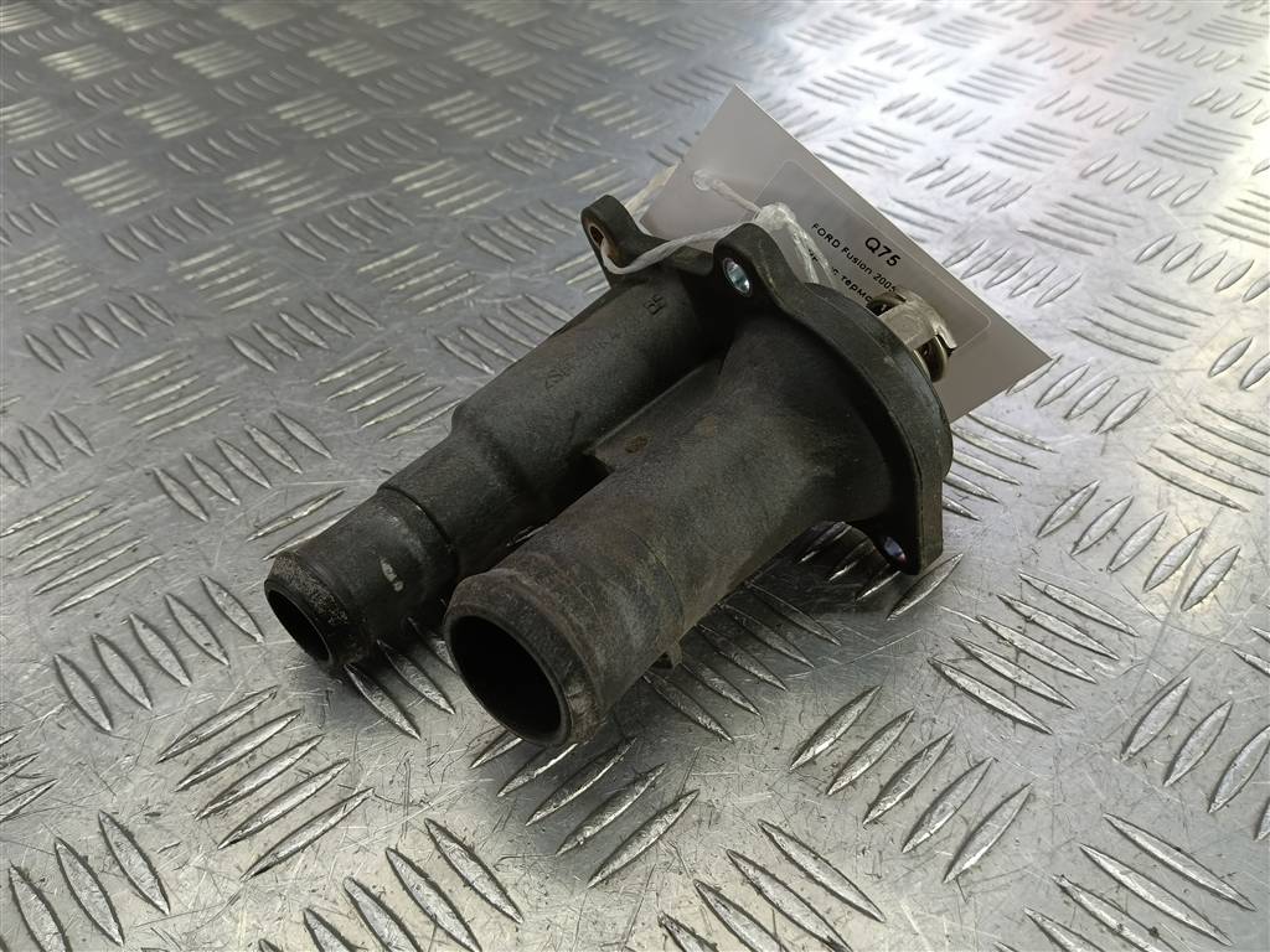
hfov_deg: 65.3
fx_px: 991
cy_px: 476
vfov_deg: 51.4
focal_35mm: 27
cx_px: 635
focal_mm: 4.11
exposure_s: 1/50
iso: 78
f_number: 1.6
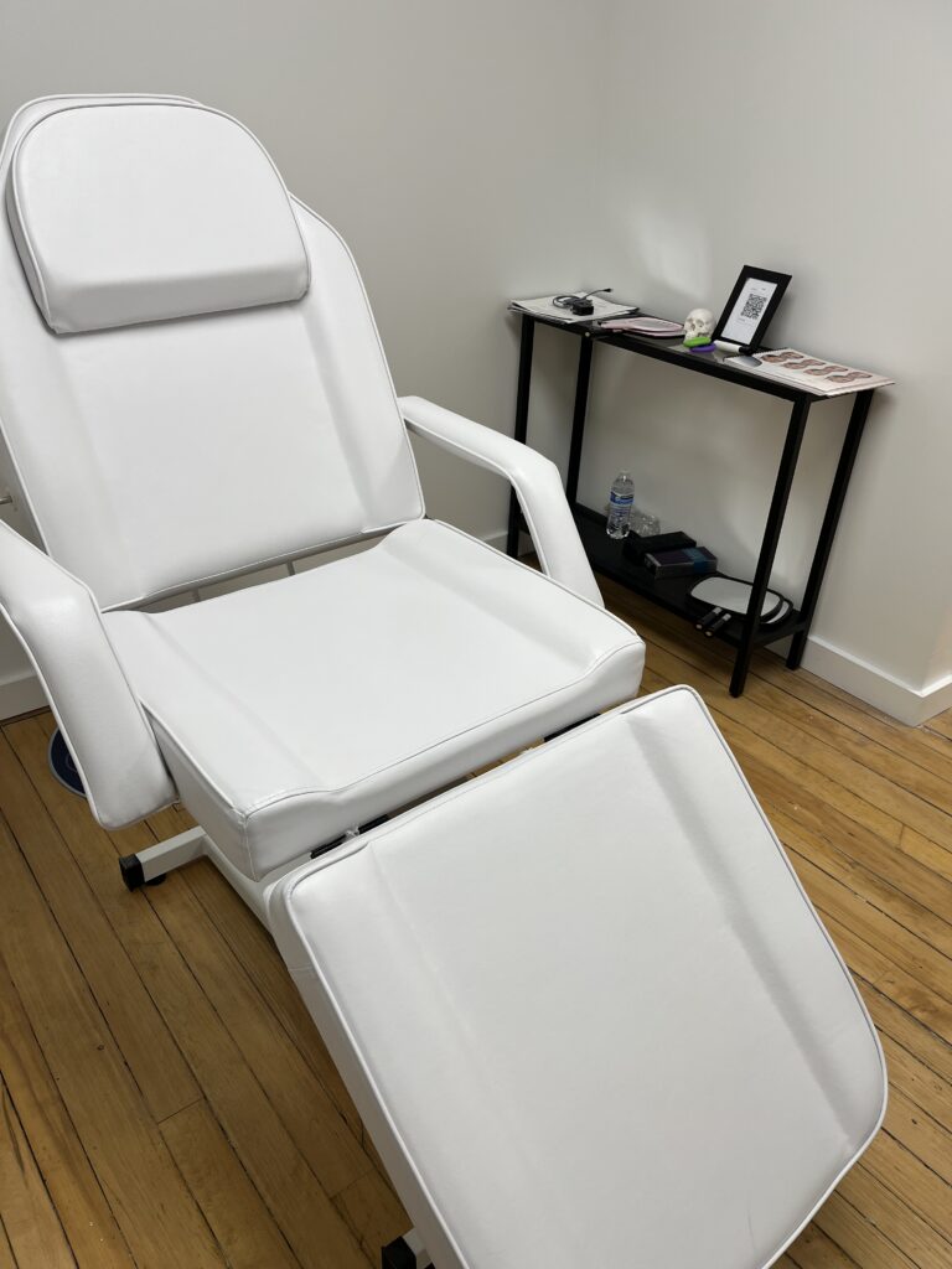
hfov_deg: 53.1
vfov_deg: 67.3
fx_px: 953
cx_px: 476
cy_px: 634
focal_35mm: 26
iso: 50
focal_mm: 5.1
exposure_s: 1/120
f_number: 1.6
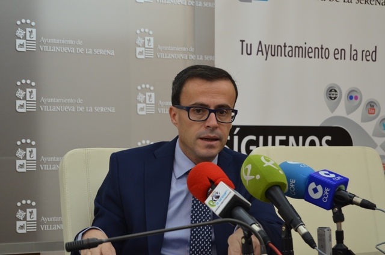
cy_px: 128
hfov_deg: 24.7
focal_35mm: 82
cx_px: 192
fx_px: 881
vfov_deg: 16.5
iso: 720
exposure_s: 1/60
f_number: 5.6
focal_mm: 55
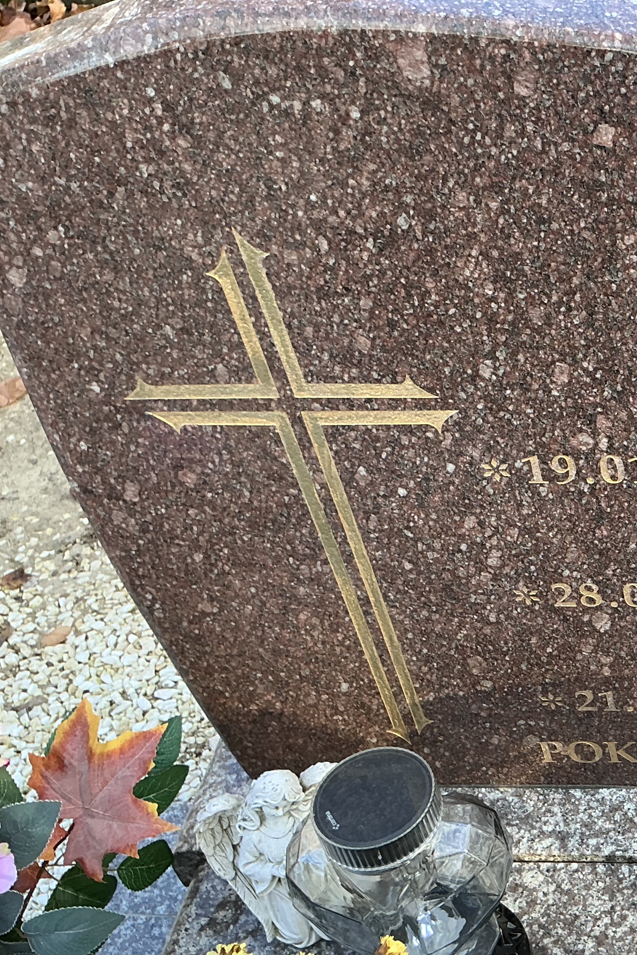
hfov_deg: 24.9
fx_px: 1300
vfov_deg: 40.3
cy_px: 512
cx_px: 762
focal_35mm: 49
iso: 32
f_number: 1.8
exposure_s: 1/120
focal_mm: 3
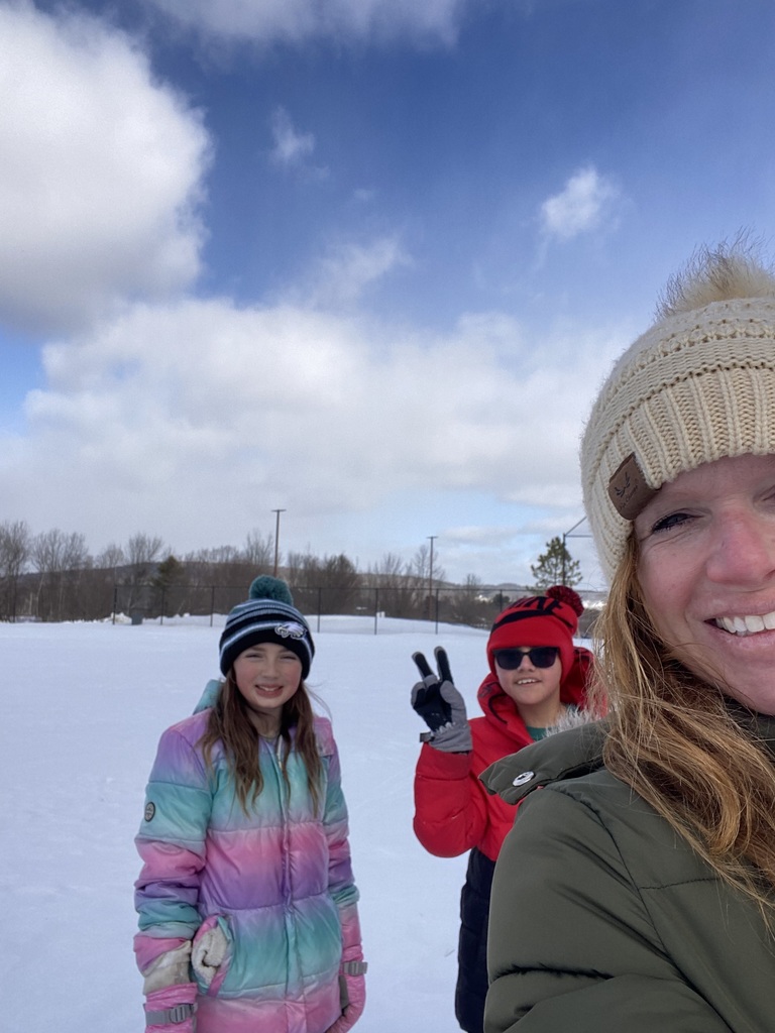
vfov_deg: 60.0
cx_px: 388
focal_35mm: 30
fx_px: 896
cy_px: 516
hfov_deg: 46.8
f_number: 2.2
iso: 25
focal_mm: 2.71
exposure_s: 1/818
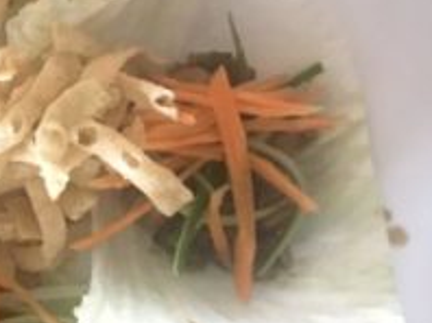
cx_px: -28
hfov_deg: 24.5
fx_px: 935
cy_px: 107
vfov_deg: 19.5
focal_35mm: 75
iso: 100
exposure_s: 1/13
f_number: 1.8
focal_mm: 3.99
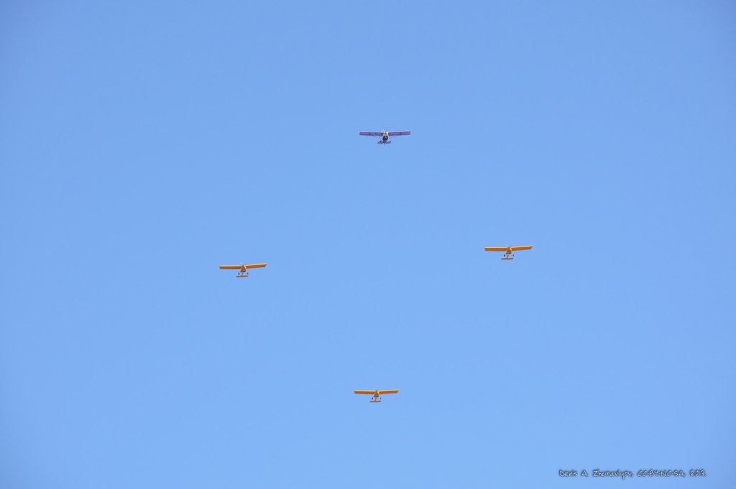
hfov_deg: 11.0
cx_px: 368
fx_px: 3828
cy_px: 244
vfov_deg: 7.3
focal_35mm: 188
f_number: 8
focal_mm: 125
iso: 200
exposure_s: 1/100
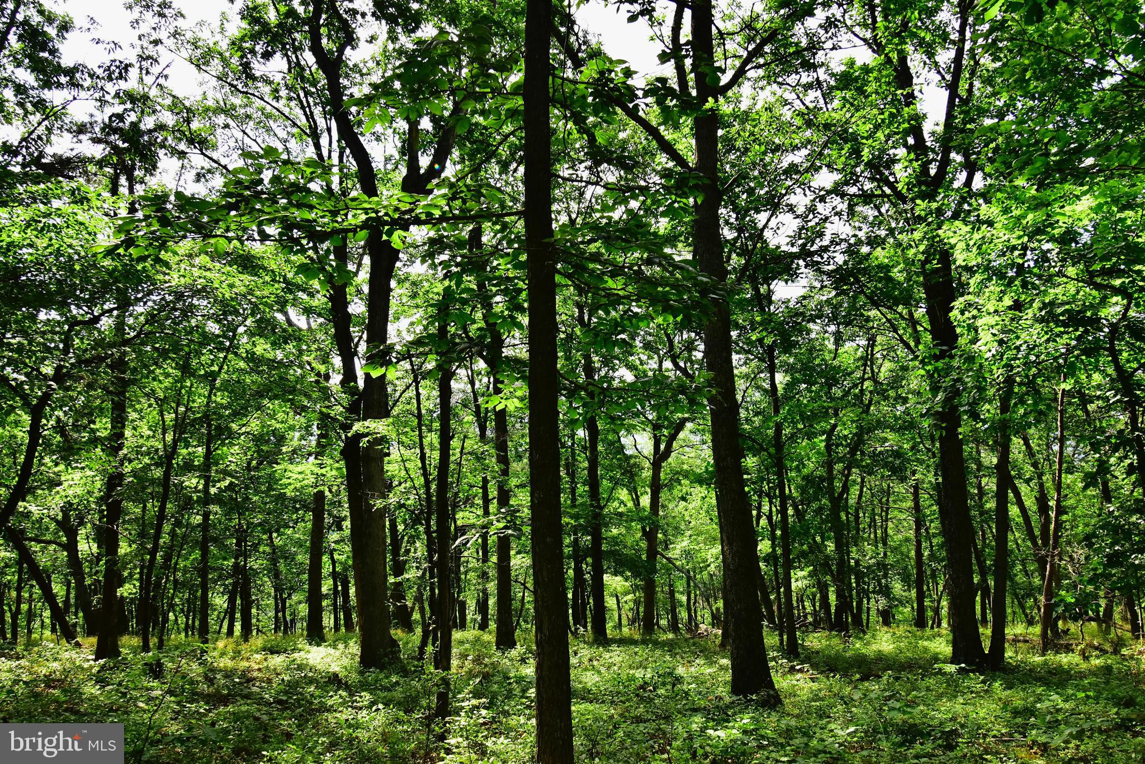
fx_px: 954
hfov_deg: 61.9
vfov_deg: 43.6
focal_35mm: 30
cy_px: 382
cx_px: 572
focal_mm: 20
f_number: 10
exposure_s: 1/400
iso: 800
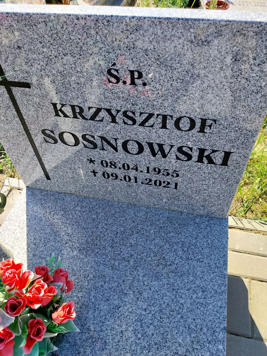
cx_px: 134
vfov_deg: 67.3
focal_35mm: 26
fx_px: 267
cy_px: 178
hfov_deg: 53.1
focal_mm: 4
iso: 25
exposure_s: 1/325
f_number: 1.8
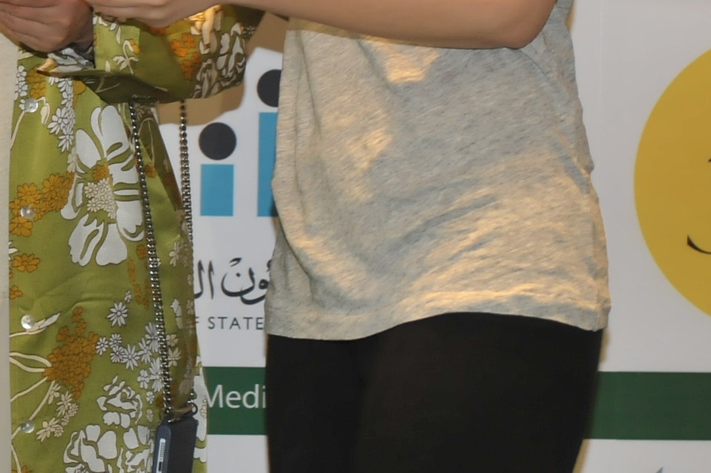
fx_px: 5605
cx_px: -7
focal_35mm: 284
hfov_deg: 7.2
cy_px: -31
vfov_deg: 4.8
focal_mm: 70
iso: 640
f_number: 2.8
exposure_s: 1/60
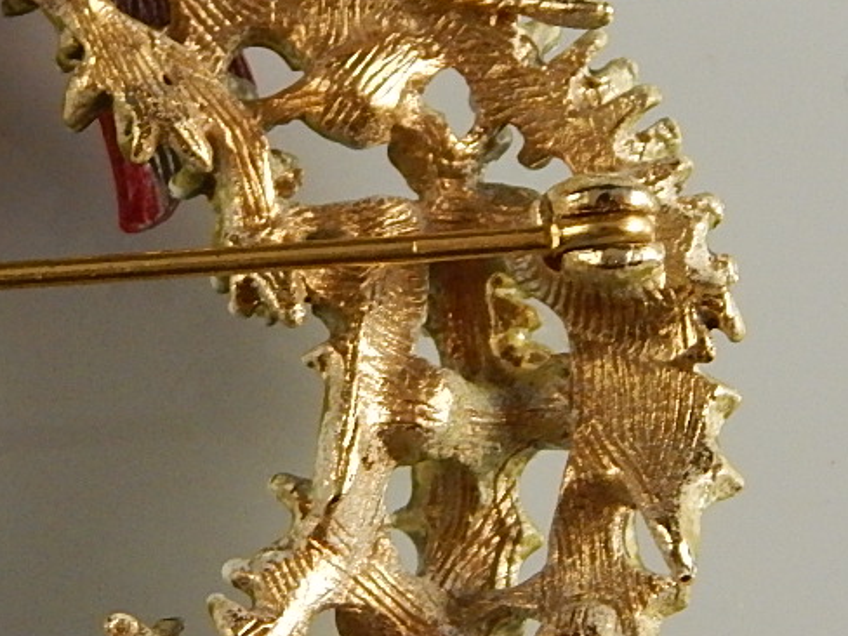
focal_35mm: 177
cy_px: 294
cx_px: 49
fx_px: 4336
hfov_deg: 11.1
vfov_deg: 8.4
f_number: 3.8
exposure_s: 1/80
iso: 400
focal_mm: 9.7
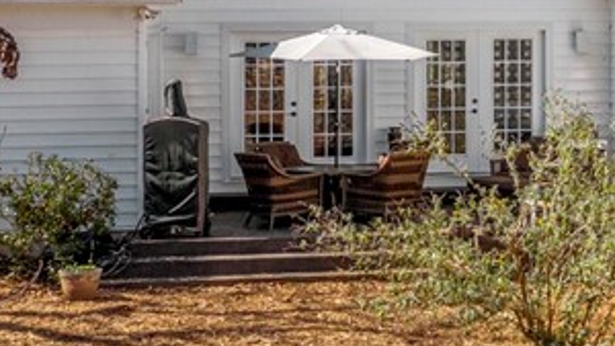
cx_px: 697
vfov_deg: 11.4
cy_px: 190
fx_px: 1729
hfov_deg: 19.2
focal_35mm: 106
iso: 100
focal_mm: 10.26
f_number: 2.8
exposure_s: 1/320
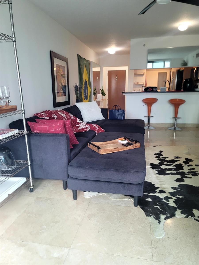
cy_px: 132
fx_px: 192
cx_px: 100
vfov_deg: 69.4
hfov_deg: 54.9
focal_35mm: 25
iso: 320
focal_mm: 7
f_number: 1.8
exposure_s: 1/120
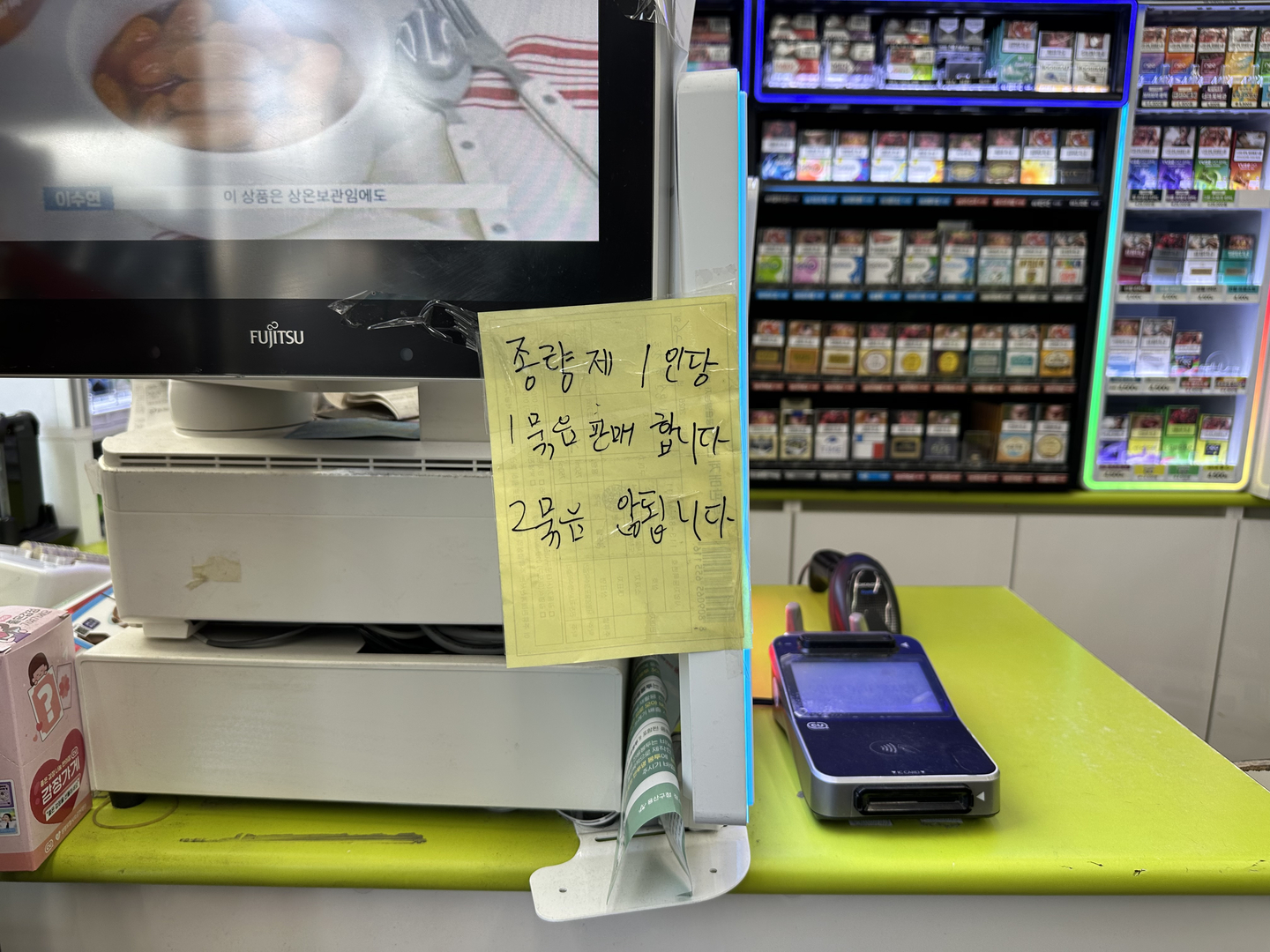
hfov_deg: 71.6
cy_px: 476
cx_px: 635
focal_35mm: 24
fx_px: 881
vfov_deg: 56.8
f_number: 1.78
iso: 64
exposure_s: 1/132
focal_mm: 6.86
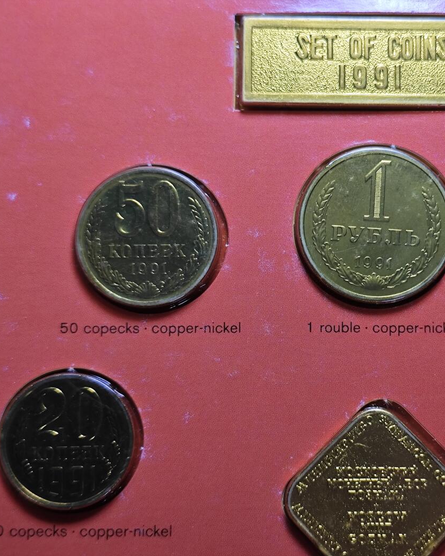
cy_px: 278
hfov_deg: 23.6
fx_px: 1053
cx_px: 332
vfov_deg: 29.6
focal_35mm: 64
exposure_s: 1/100
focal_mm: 5.84
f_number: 1.6
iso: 100
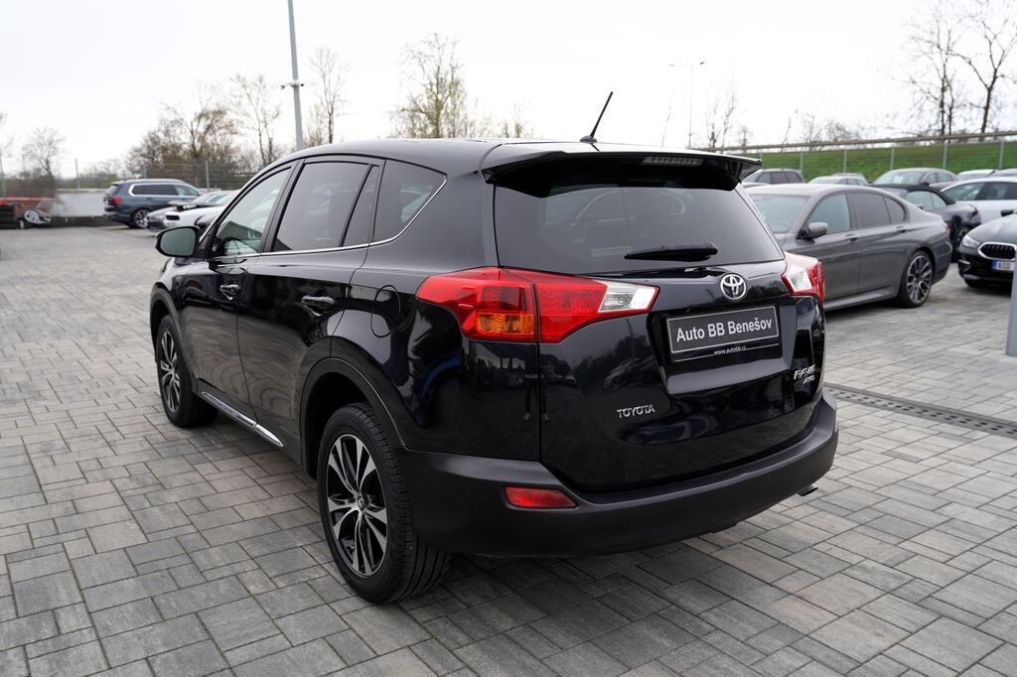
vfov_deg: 46.4
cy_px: 338
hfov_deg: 65.5
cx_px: 508
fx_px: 791
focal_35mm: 28
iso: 100
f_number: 4
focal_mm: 28
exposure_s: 1/60
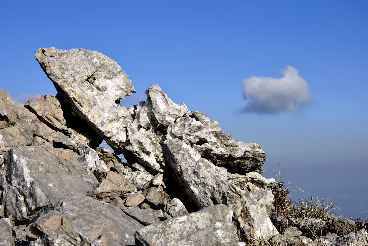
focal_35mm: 72
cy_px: 123
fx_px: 737
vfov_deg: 19.0
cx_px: 184
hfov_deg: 28.0
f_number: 10
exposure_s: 1/400
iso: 100
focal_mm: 48
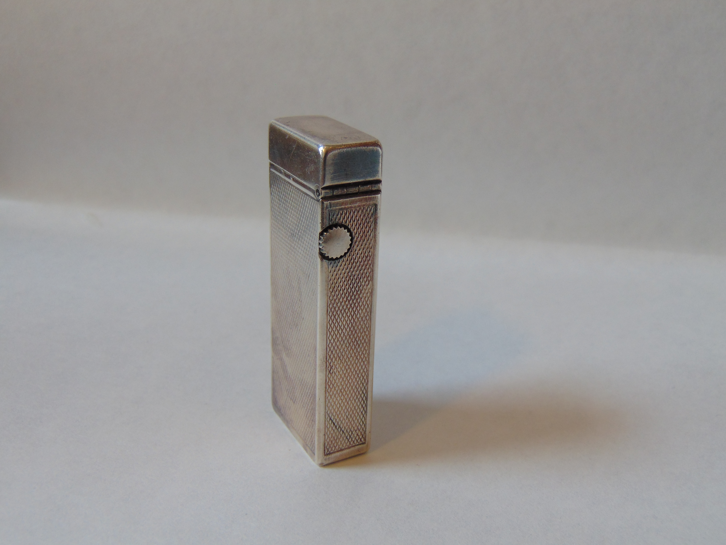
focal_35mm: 35
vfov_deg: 40.7
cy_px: 272
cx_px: 363
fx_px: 734
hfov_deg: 52.6
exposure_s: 1/100
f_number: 3.2
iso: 80
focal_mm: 6.3
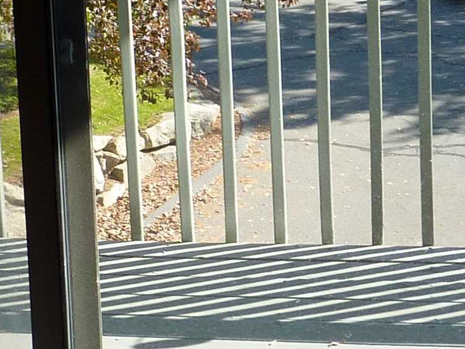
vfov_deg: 14.5
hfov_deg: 19.4
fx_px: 1357
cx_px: 170
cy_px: 28
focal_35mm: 101
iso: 80
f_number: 4
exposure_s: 1/160
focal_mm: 4.1
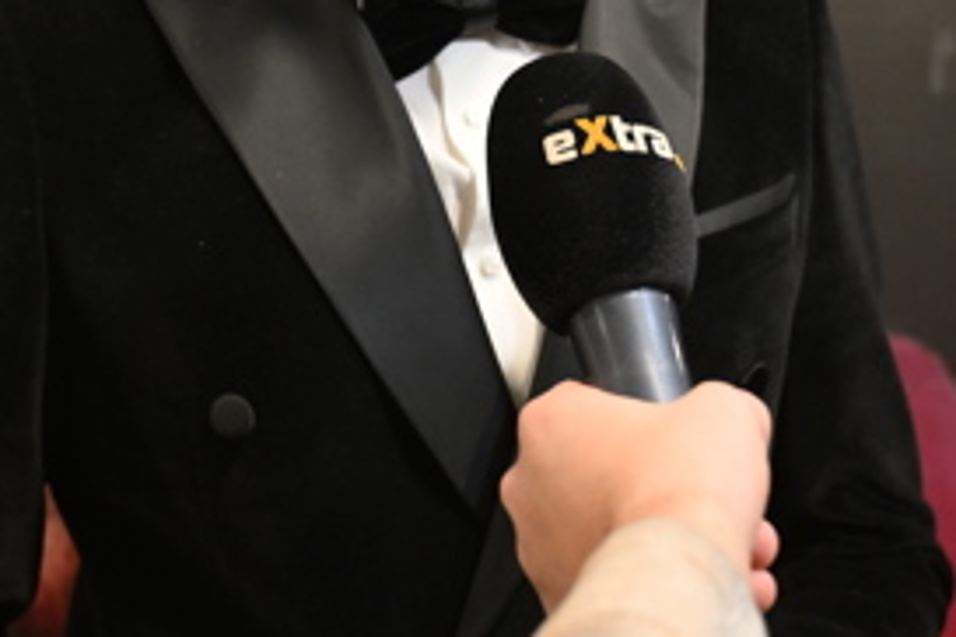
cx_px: 343
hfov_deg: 24.6
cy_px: 60
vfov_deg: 16.4
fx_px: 2184
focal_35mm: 82
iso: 2500
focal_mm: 32.5
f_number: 2.8
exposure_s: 1/50
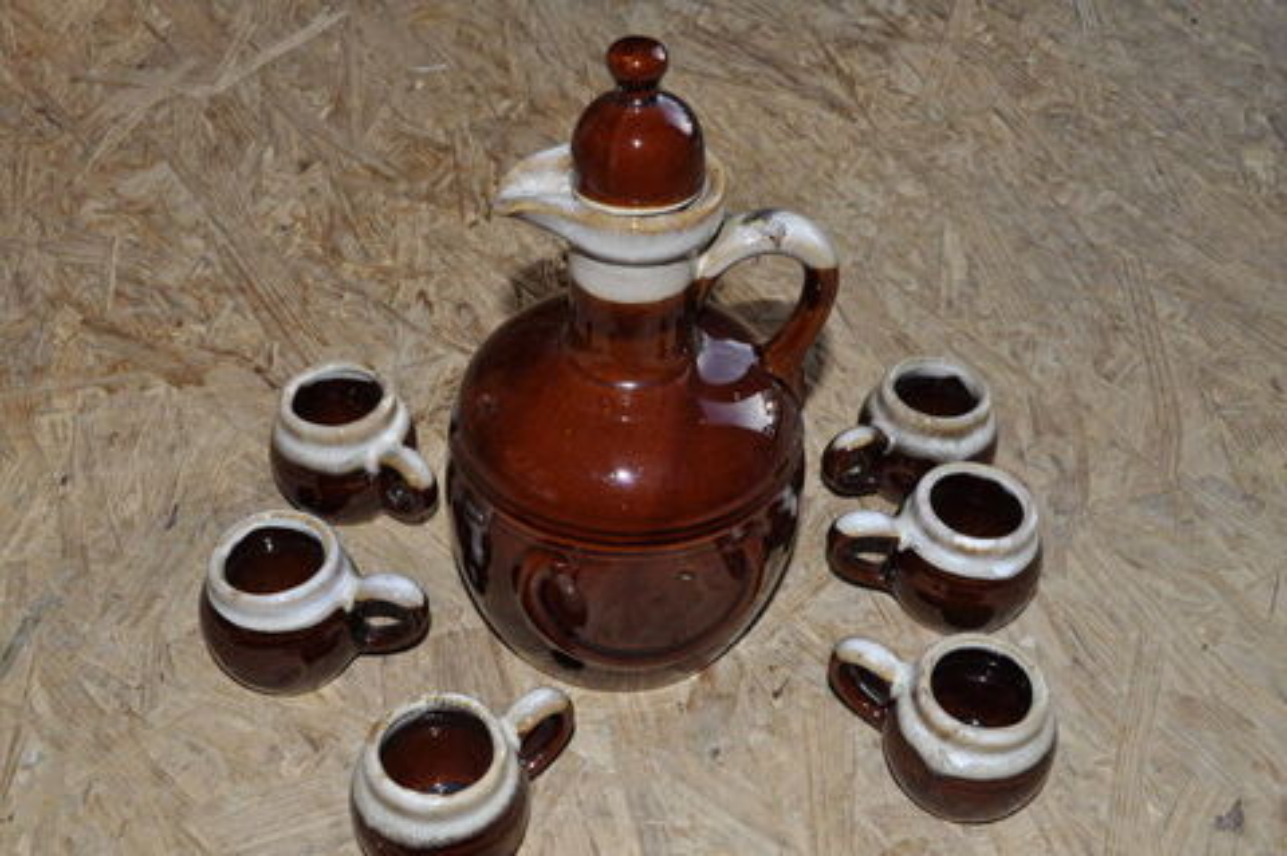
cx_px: 644
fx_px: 1554
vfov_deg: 30.8
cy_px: 428
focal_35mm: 44
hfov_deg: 45.0
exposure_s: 1/90
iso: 200
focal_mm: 29
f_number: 13
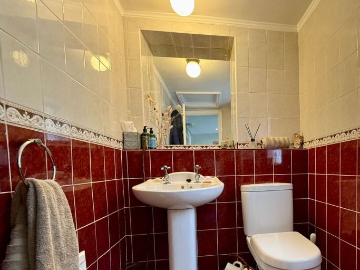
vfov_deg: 61.6
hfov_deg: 76.1
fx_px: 218
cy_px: 184
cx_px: 244
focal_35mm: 21
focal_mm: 2.22
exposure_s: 1/50
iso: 320
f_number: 2.2
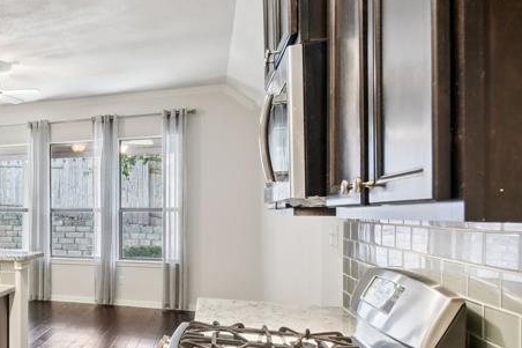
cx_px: -50
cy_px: 185
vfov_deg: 38.8
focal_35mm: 34
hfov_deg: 43.5
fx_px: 493
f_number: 8
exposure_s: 1/6
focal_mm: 10
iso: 400
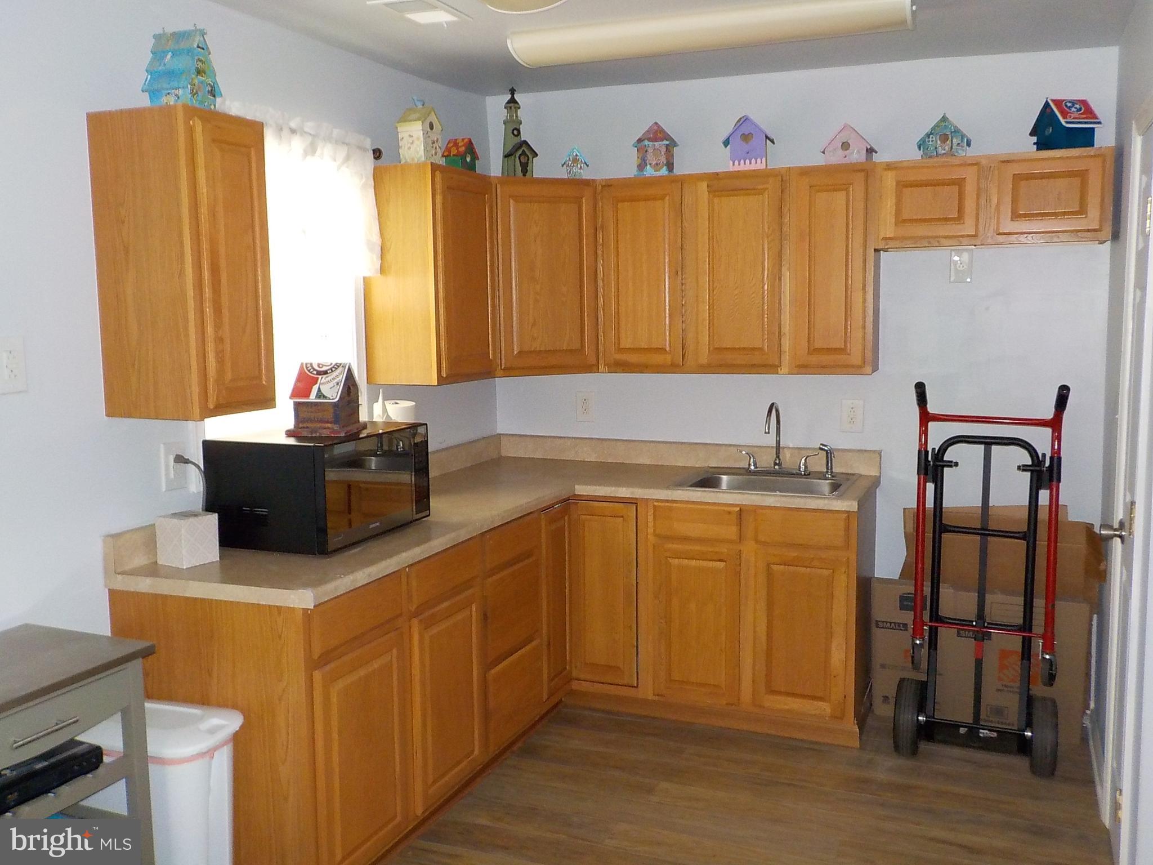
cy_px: 432
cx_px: 576
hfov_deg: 60.0
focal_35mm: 30
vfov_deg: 46.8
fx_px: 999
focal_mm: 4.1
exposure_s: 1/30
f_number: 3.3
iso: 320
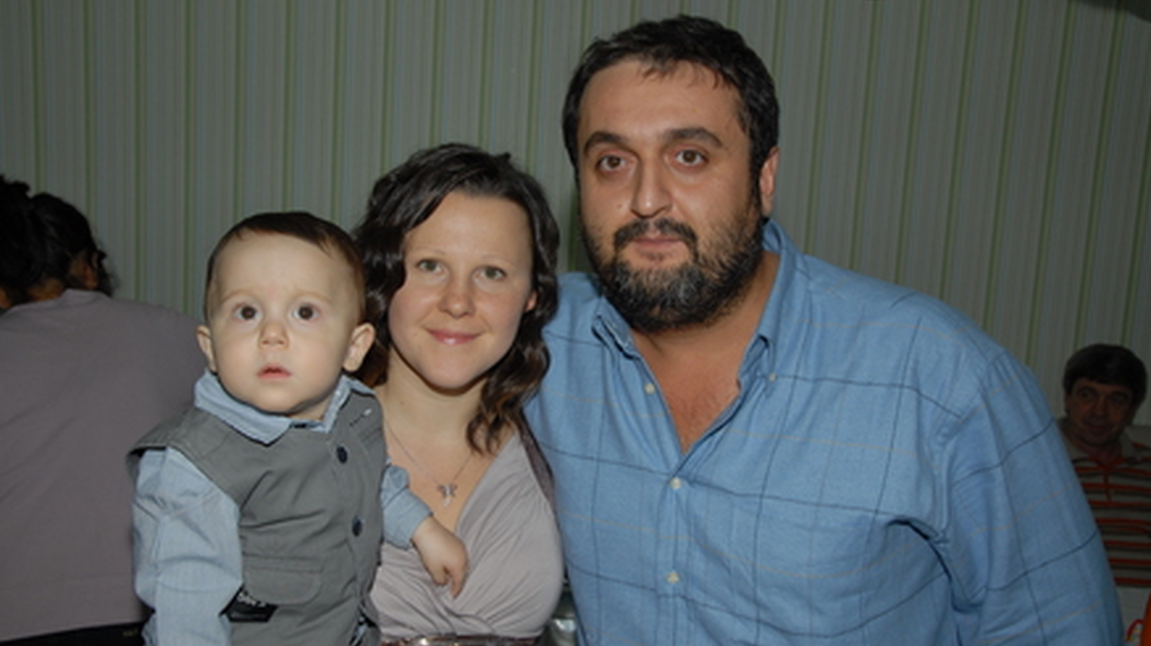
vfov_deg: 28.3
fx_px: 1281
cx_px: 568
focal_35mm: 42
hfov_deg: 48.4
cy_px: 324
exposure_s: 1/60
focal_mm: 26
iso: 200
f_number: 6.3
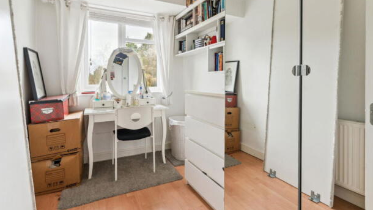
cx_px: 187
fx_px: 178
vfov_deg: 60.8
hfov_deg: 92.7
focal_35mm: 18
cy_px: 91
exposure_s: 1/6
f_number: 10
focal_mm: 16
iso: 640
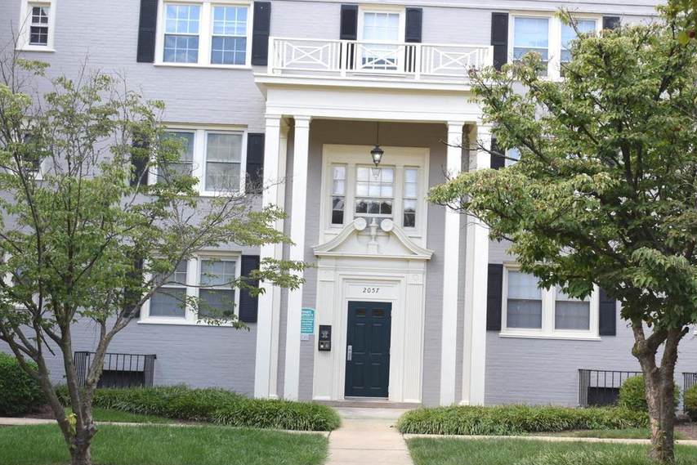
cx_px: 391
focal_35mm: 54
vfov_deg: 25.1
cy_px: 244
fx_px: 1046
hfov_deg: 36.8
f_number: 8
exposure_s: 1/250
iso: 400
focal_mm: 24
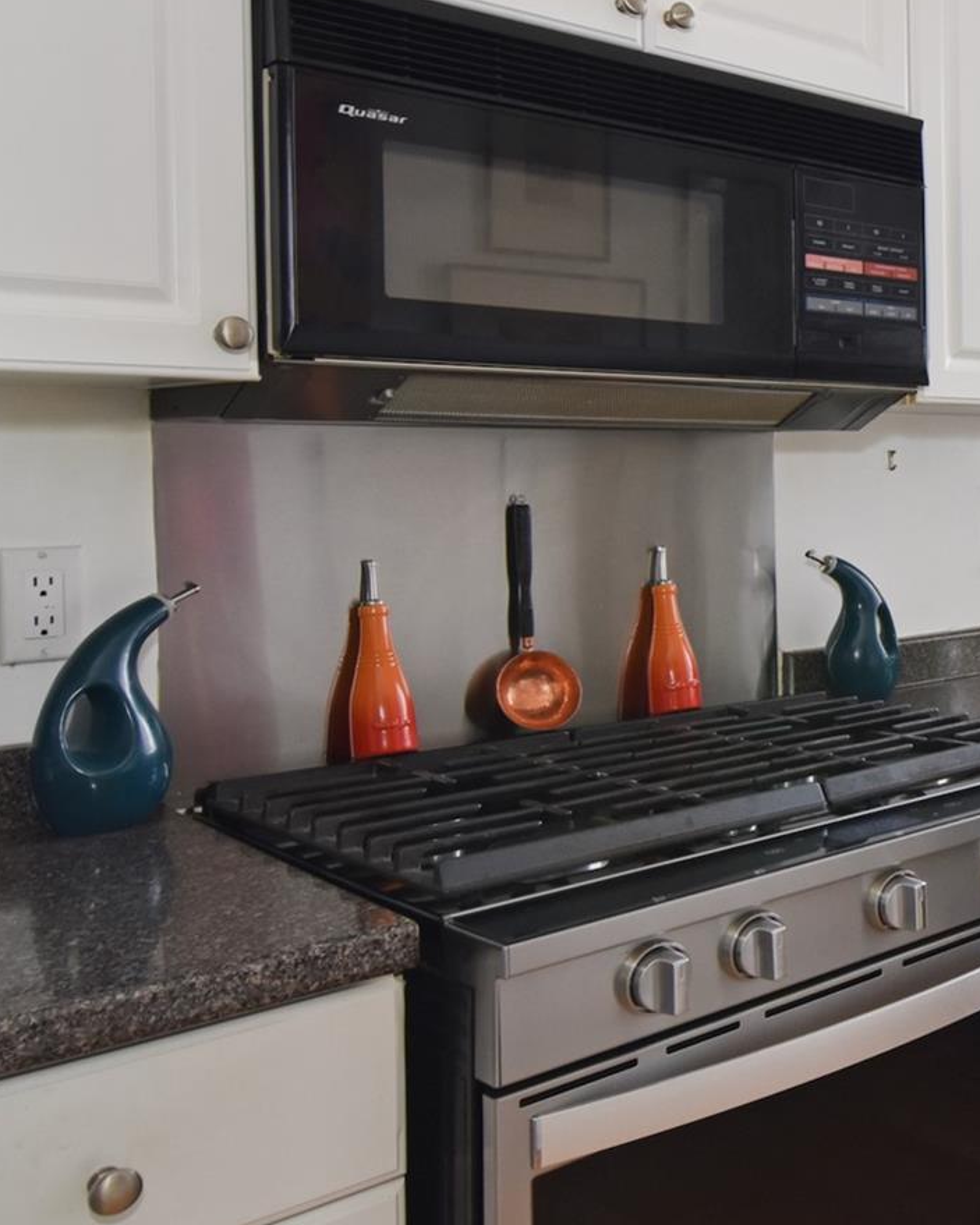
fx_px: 1309
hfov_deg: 31.8
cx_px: 1263
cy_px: 448
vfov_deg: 49.6
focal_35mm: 36
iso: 640
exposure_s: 1/60
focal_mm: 11
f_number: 11
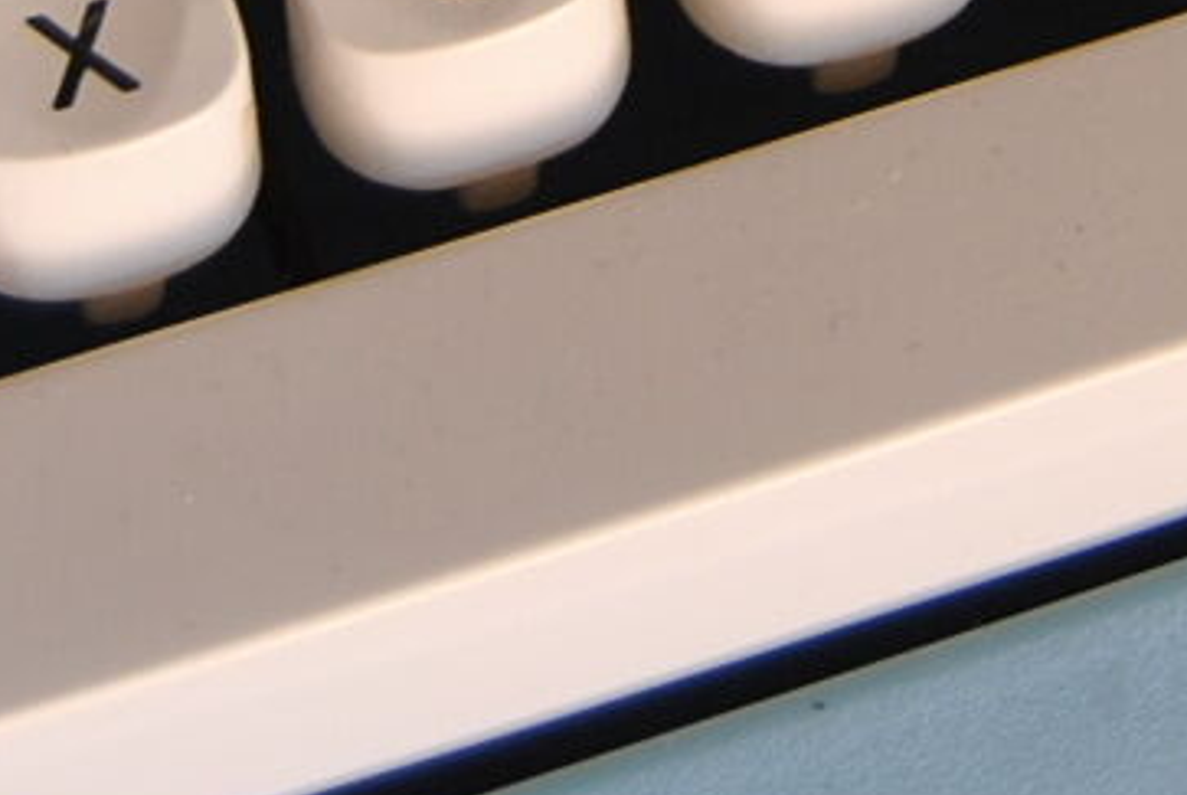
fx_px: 8176
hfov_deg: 8.3
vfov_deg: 5.4
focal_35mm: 248
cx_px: 824
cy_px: -1119
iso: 200
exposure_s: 1/40
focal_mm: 31
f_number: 4.2
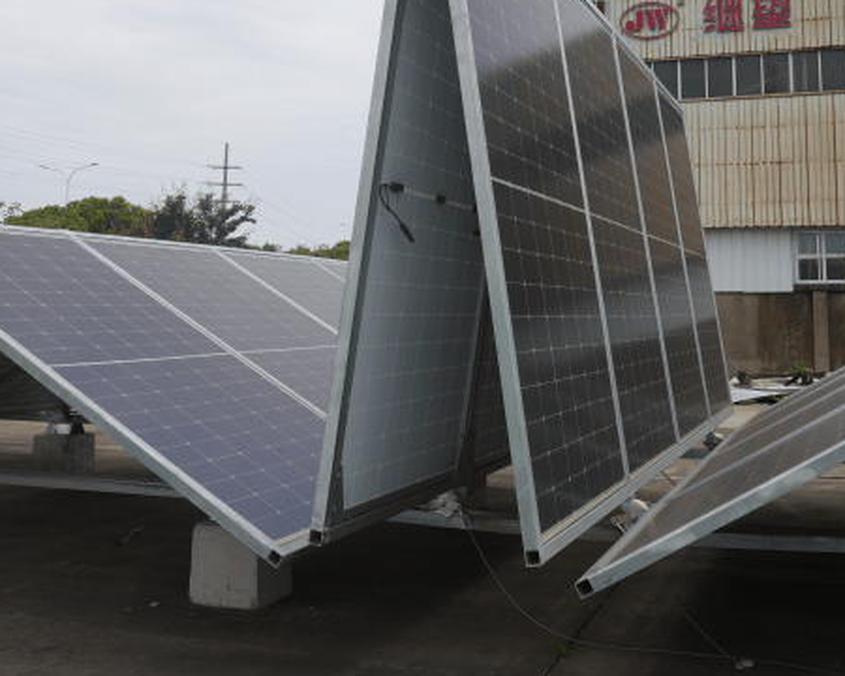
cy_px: 178
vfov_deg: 32.9
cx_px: 389
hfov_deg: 41.1
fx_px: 1125
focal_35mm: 45
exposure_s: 1/400
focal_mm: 24
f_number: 9
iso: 160
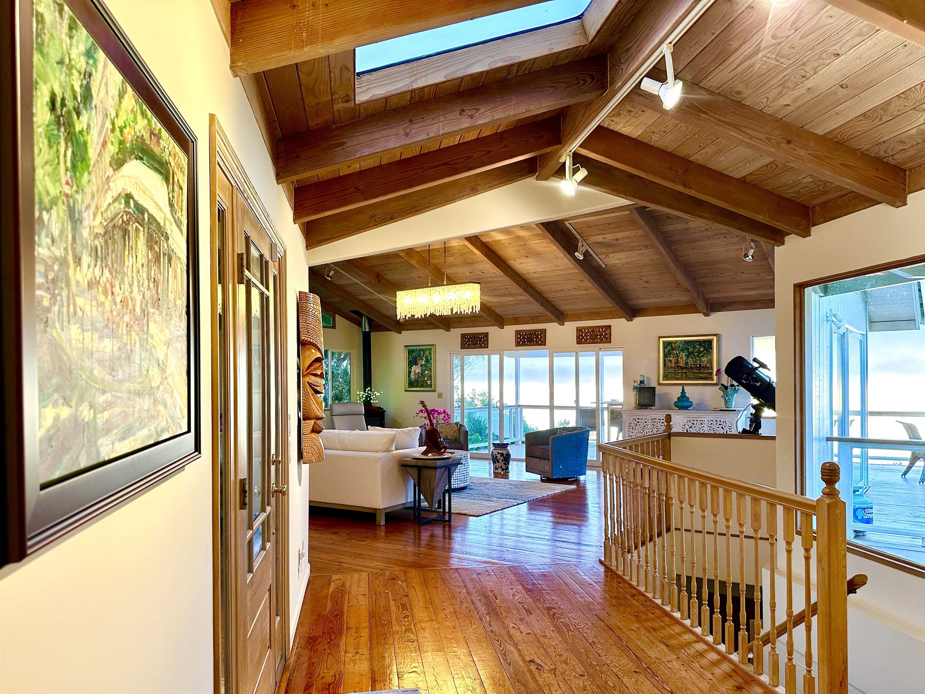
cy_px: 347
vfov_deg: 56.8
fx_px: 641
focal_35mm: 24
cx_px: 462
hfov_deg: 71.6
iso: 160
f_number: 1.78
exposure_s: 1/60
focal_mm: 6.86
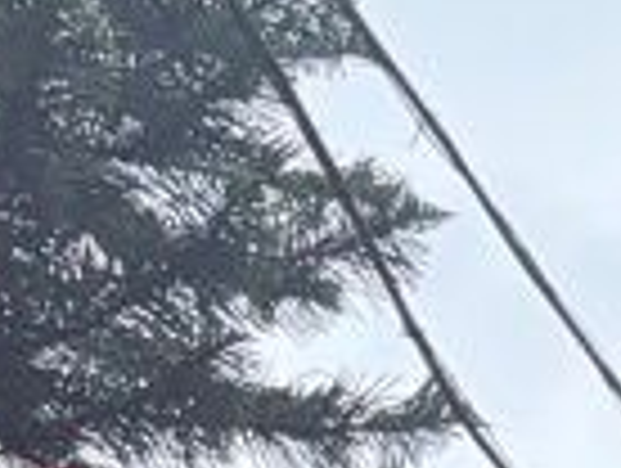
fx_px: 3199
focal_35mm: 178
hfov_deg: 9.6
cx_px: 1593
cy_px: 1706
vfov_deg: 6.9
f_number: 1.78
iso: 200
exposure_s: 1/62
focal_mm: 6.76
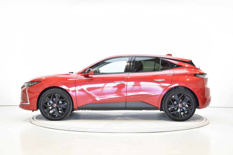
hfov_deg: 37.9
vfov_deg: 25.8
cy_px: 78
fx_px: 340
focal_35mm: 52
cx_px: 116
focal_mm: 35
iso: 100
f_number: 10
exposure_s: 1/2
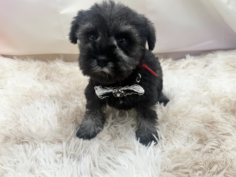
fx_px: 170
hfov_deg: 69.4
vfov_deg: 54.9
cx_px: 121
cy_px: 85
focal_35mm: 25
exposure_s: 1/417
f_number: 1.78
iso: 80
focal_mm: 6.86
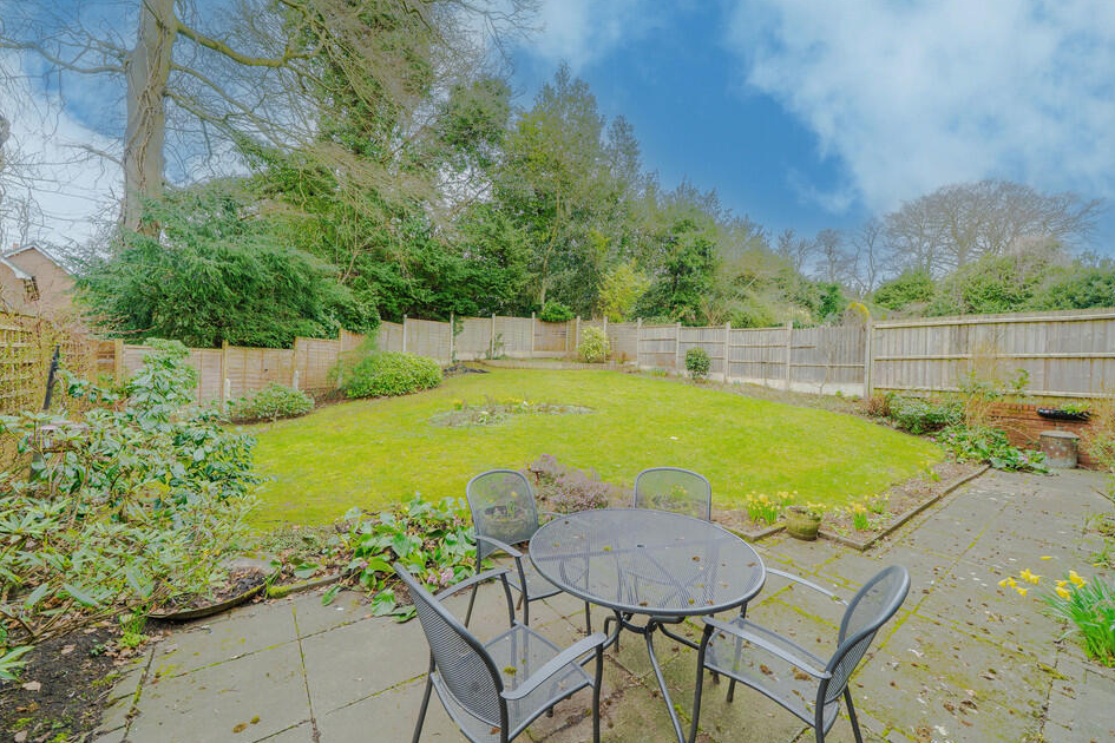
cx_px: 562
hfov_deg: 108.3
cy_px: 376
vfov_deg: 85.4
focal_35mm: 13
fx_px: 403
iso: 100
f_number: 5.6
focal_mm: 12
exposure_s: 1/30
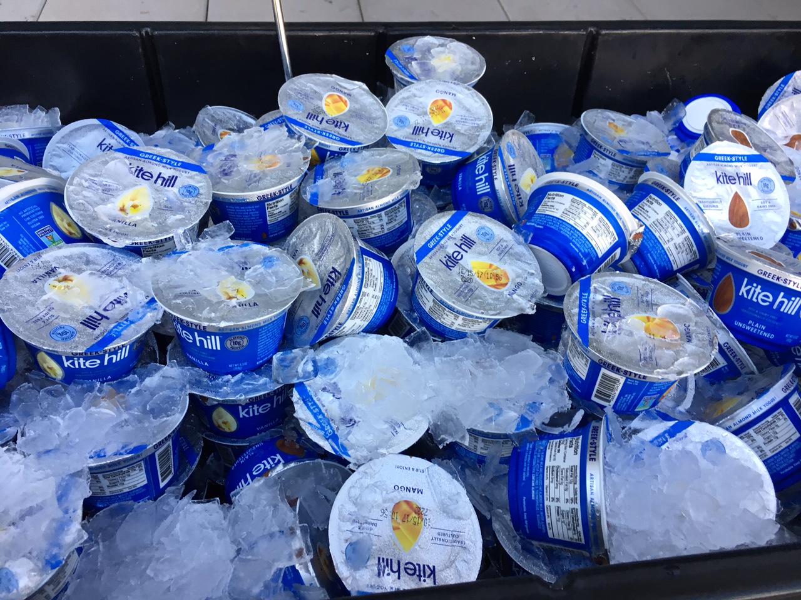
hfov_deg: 61.7
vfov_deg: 48.2
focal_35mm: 29
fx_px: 671
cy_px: 300
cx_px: 400
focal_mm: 4.15
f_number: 2.2
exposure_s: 1/30
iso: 32
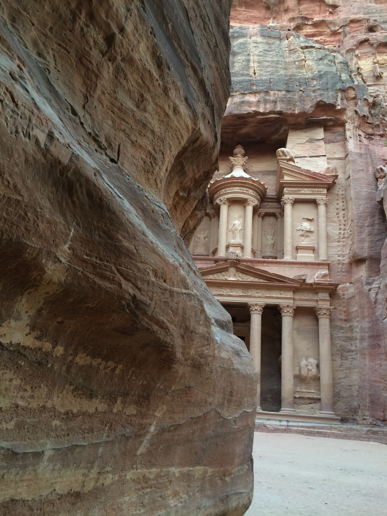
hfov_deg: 48.2
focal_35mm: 29
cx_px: 194
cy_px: 258
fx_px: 432
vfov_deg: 61.7
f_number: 2.2
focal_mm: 4.15
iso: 100
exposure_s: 1/30
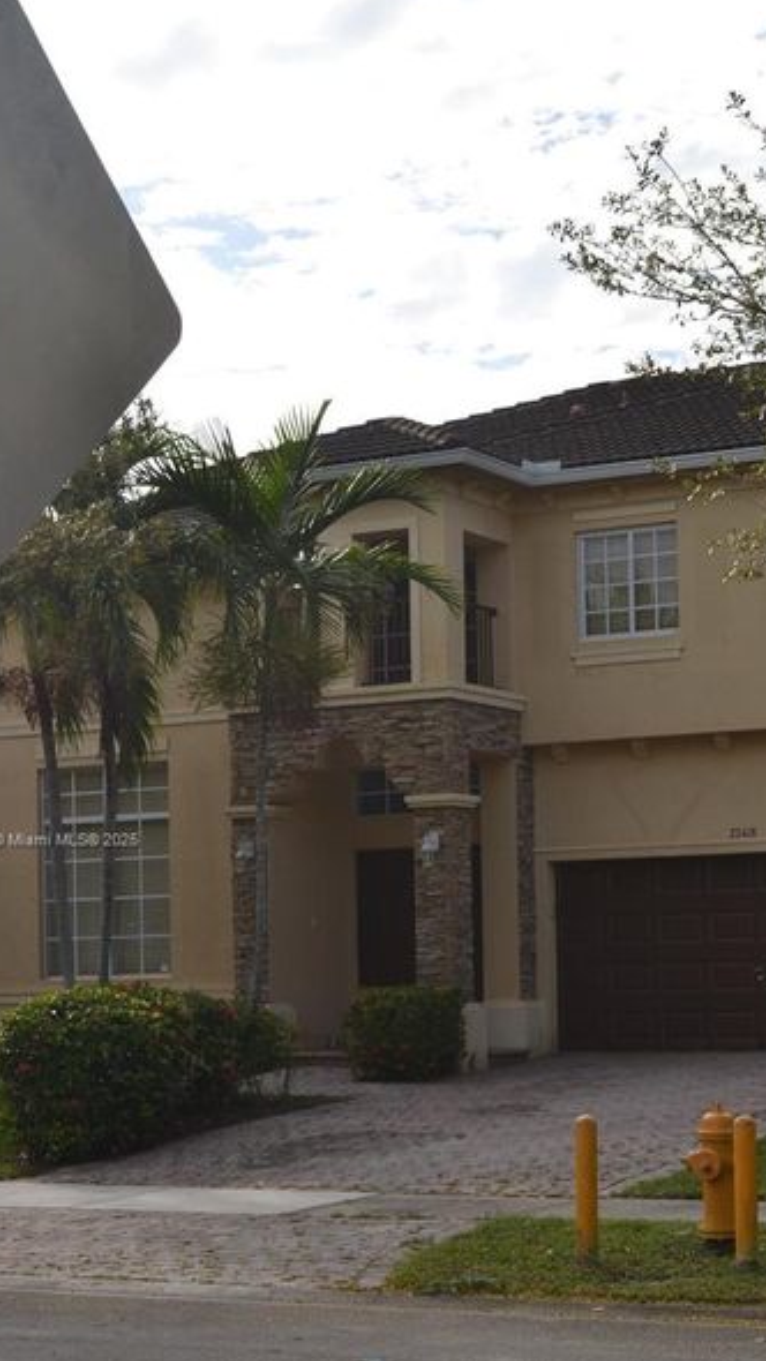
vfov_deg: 32.7
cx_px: 482
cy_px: 841
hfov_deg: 18.8
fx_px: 2310
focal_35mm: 64
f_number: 9
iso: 100
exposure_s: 1/200
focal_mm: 32
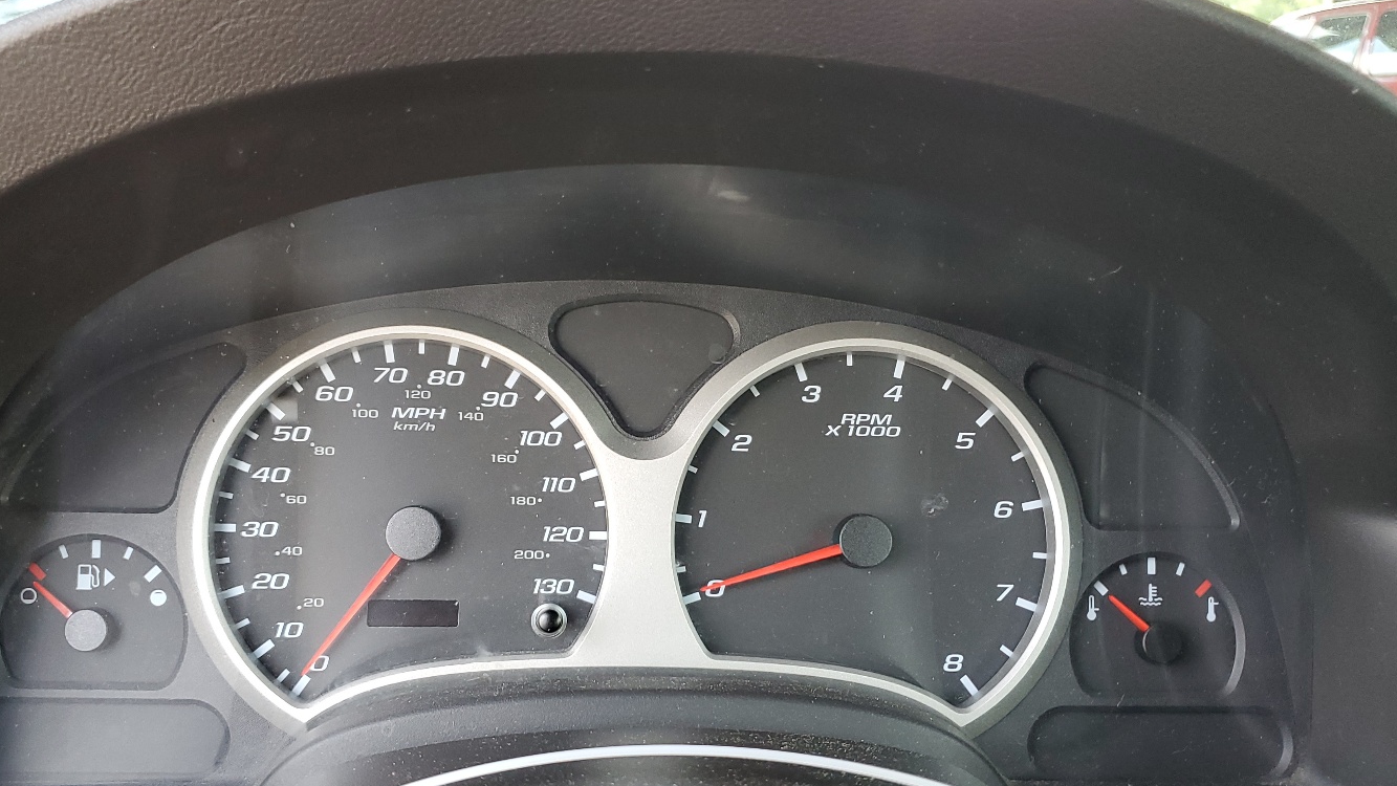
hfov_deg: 57.9
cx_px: 629
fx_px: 1260
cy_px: 500
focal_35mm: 34
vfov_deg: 34.4
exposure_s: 1/120
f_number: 1.5
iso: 75
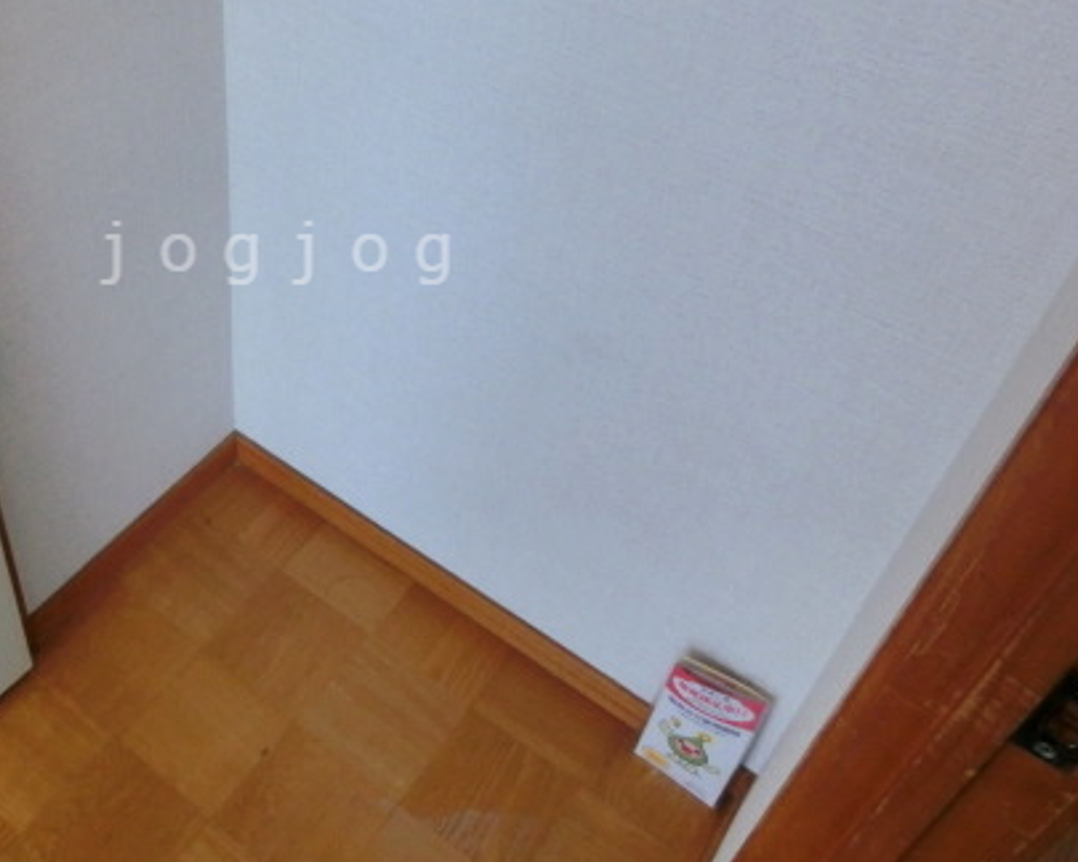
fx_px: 1180
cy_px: 253
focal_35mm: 37
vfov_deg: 39.4
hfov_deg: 47.4
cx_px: 282
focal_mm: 4.24
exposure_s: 1/125
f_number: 3
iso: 200
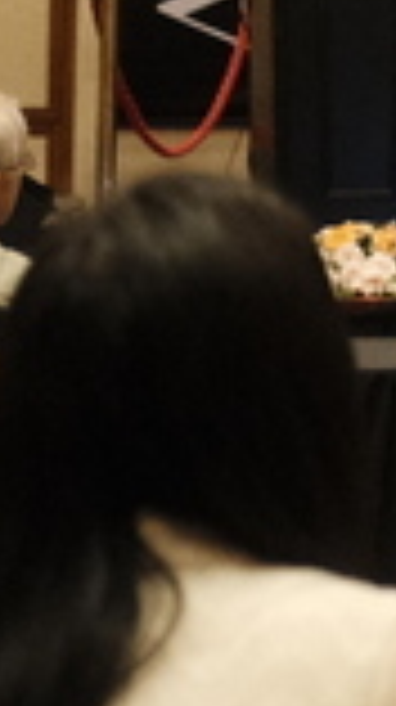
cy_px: -441
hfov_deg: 4.3
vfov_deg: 8.1
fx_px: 4885
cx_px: 1598
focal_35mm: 261
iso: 5000
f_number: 2.8
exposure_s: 1/100
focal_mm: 33.2
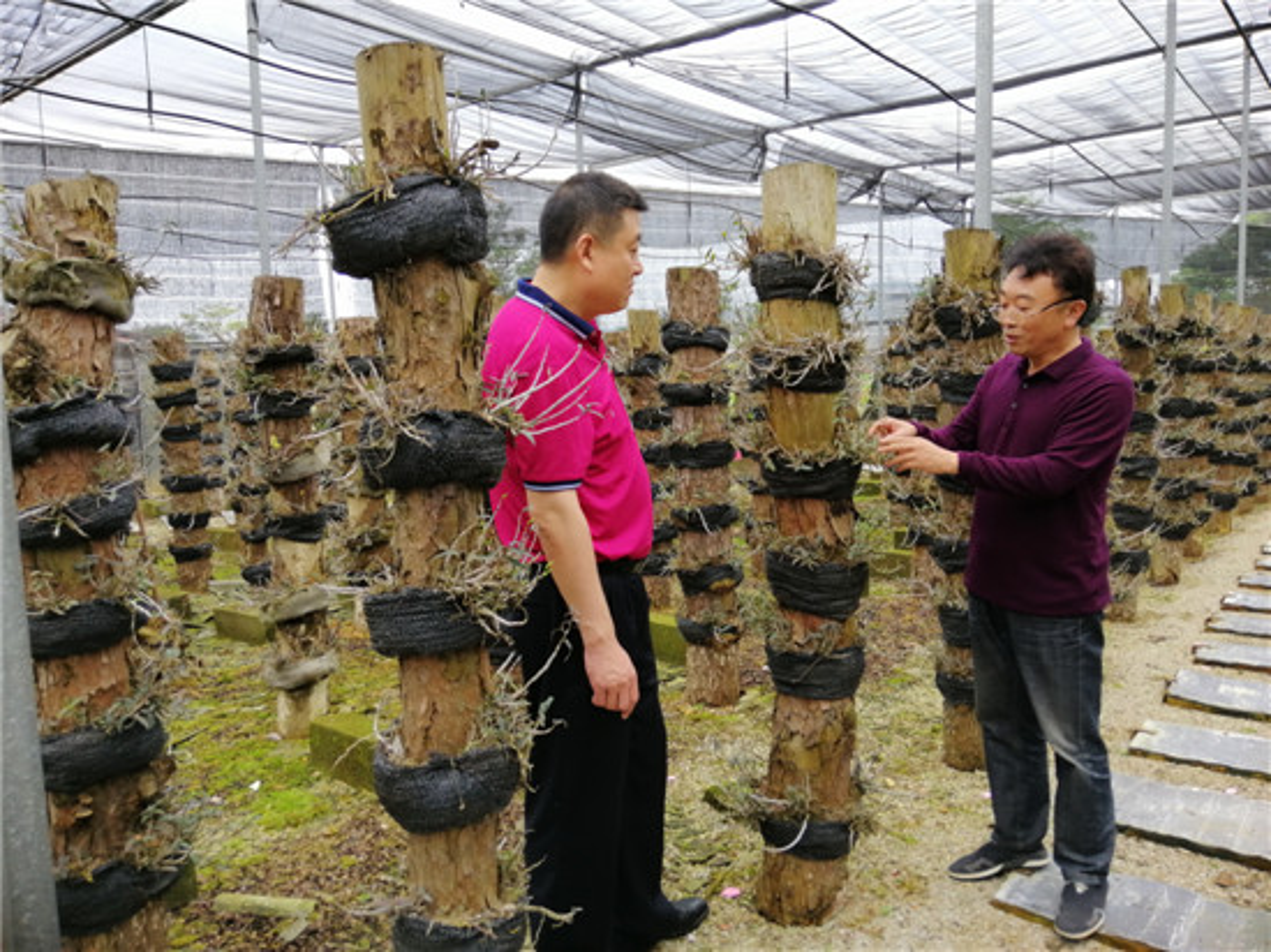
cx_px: 636
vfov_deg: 53.0
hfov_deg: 67.3
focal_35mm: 26
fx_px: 954
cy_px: 476
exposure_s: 1/111
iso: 50
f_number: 2.2
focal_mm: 3.81
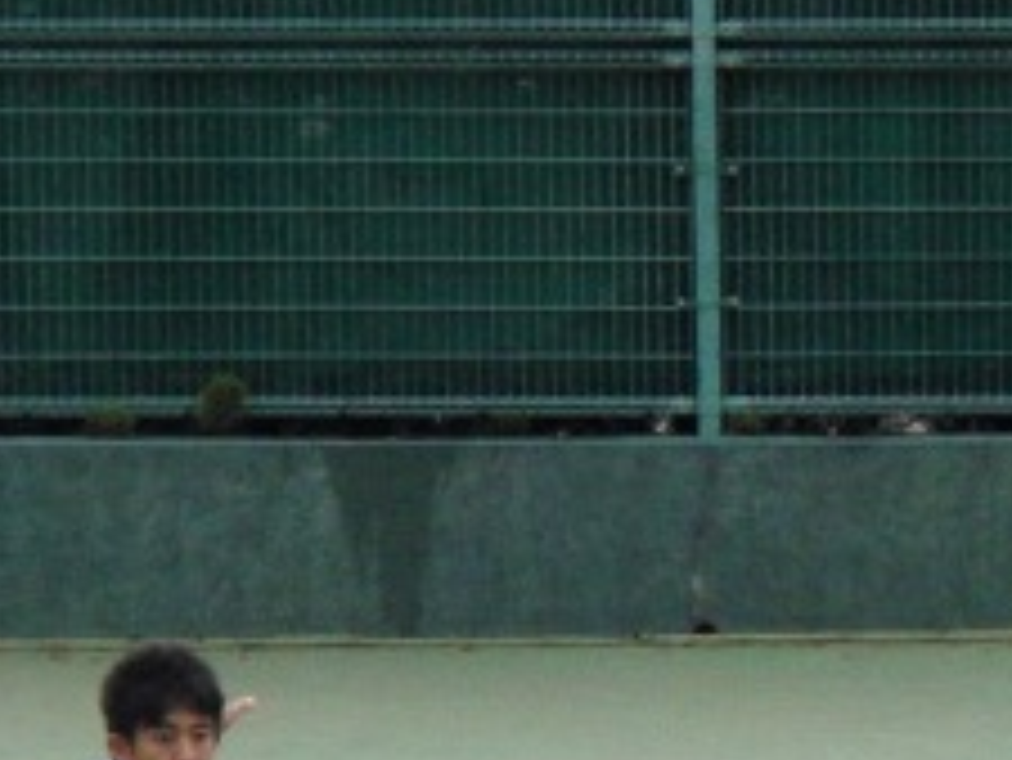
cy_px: 782
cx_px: 1331
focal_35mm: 565
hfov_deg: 3.5
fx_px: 16527
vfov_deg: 2.6
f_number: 4.3
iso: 400
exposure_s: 1/1000
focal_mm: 35.1
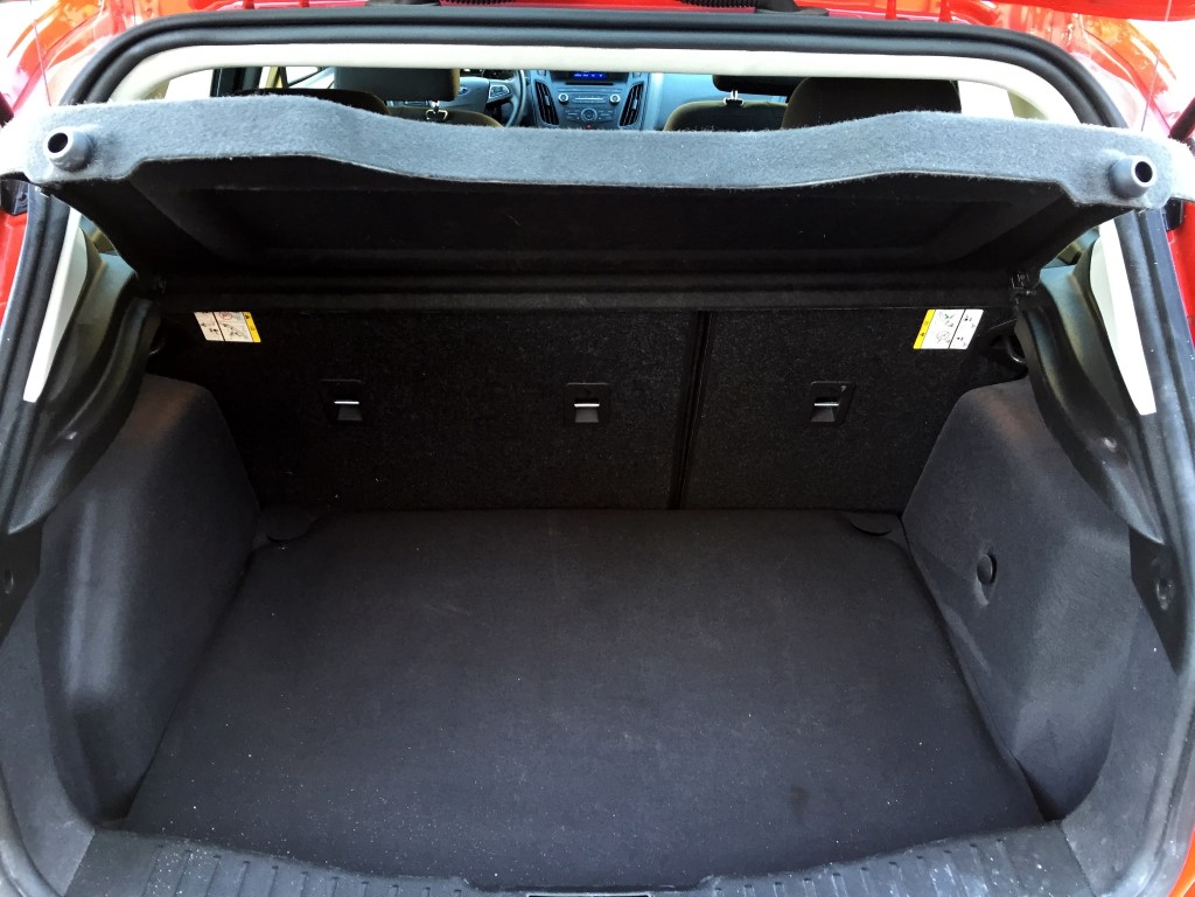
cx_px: 598
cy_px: 448
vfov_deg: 48.2
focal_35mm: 29
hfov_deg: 61.7
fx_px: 1001
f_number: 2.2
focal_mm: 4.15
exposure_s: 1/30
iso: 80
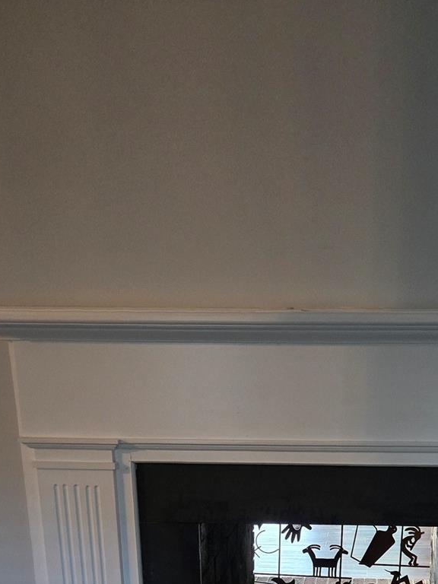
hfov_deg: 31.2
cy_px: 569
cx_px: 306
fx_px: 776
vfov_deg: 37.4
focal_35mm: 46
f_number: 1.8
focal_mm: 5.4
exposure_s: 1/40
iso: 1250
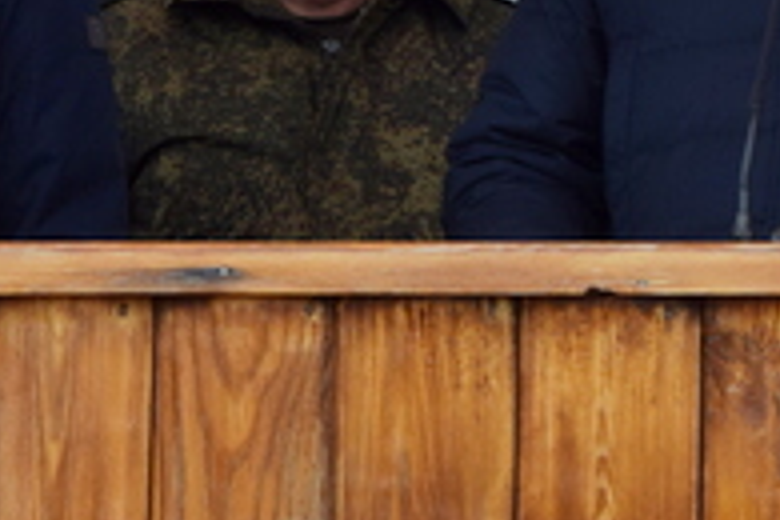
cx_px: 1040
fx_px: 7346
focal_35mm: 339
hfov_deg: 6.0
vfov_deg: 4.0
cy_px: -70
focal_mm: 55
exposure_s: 1/250
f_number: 8
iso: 400
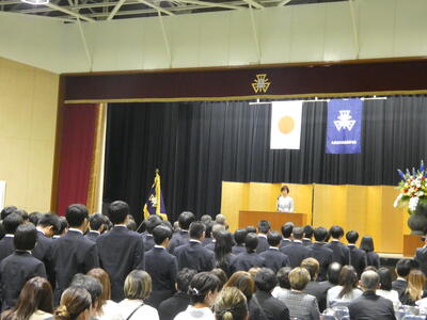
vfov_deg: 20.4
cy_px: 160
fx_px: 888
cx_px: 214
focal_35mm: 72
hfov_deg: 27.0
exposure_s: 1/25
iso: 1600
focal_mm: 12.9
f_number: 4.3
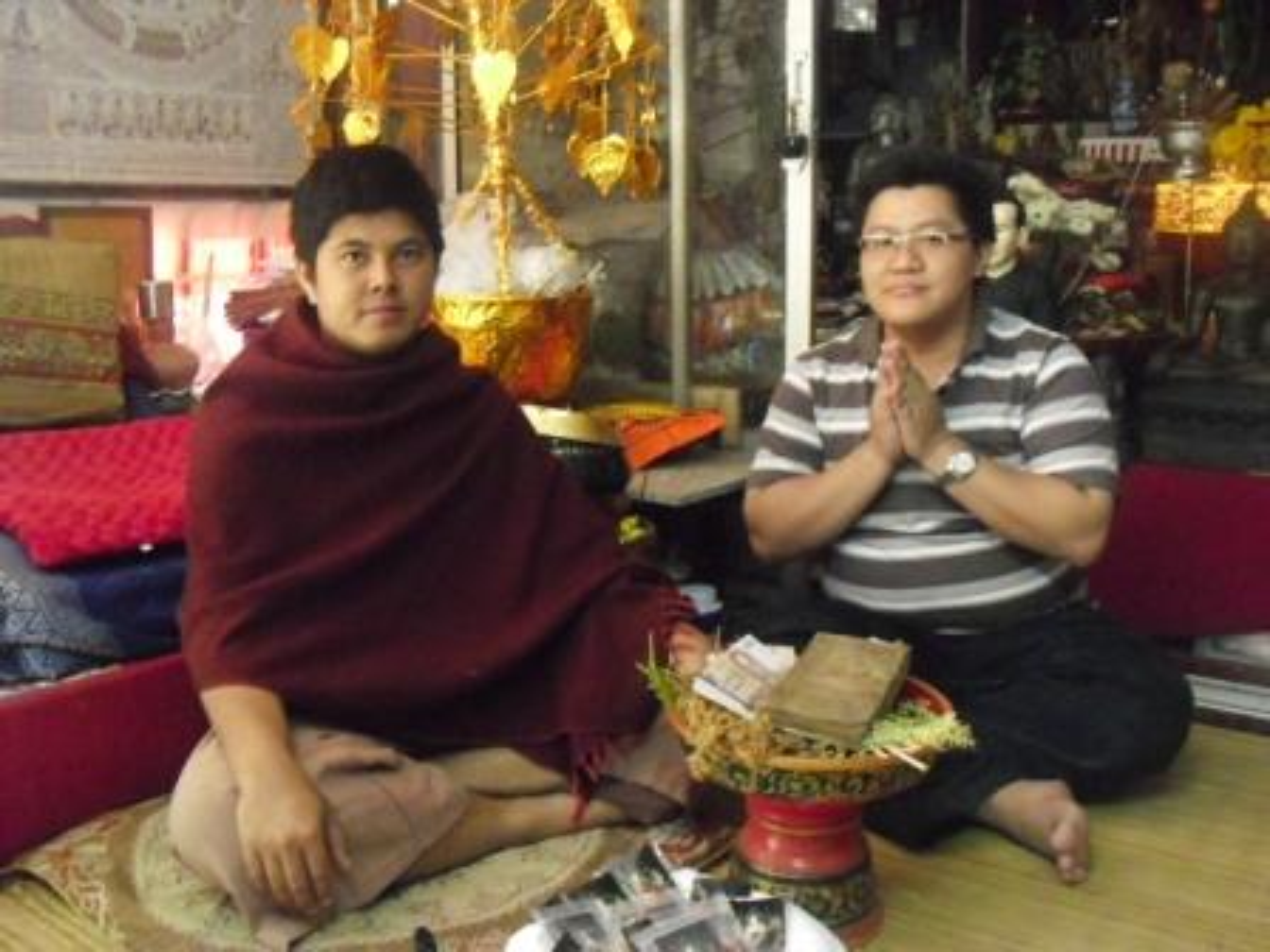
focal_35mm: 36
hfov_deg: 51.4
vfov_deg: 39.7
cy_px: 476
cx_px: 635
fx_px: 1321
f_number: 3.1
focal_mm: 6.3
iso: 800
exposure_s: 1/20
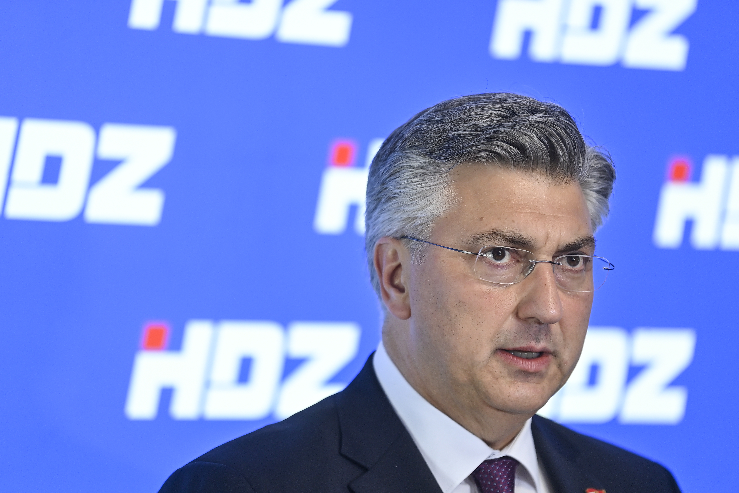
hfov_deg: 12.2
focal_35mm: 168
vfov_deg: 8.2
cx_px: 370
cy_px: 251
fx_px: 3448
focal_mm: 165
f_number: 2.8
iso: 800
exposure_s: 1/320
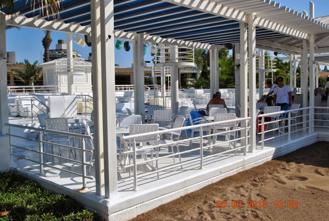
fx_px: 329
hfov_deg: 53.1
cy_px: 110
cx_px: 164
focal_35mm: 36
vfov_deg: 37.0
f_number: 9
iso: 100
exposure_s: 1/320
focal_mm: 24
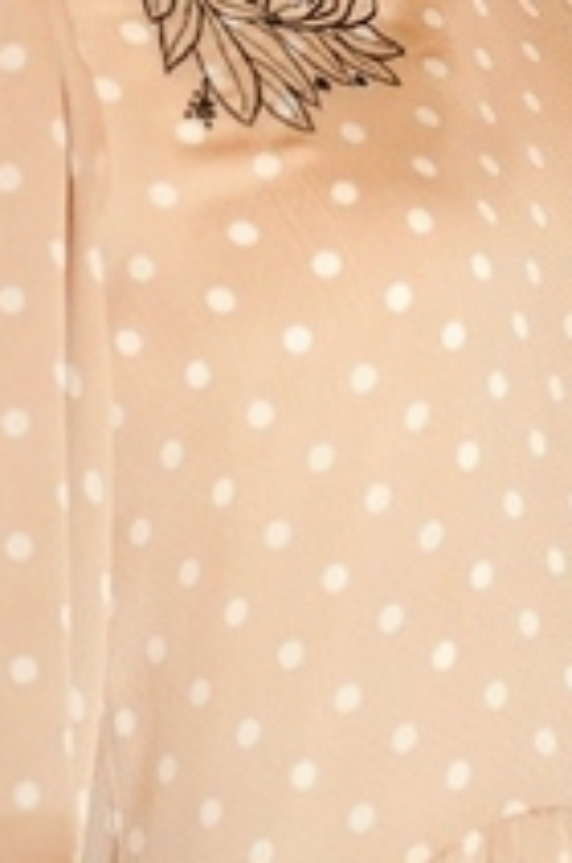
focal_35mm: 242
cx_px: 415
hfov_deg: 5.7
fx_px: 5786
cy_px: -41
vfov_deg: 8.5
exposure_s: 1/200
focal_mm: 85
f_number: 2.8
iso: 160
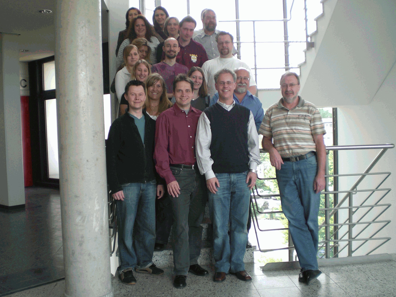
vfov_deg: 37.7
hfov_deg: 49.0
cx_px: 198
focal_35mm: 38
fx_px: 435
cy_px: 148
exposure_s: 1/80
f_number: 3.1
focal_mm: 6.3
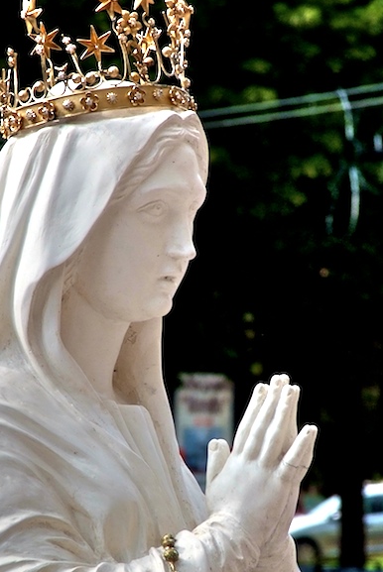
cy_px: 351
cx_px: 157
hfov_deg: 4.6
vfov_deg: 6.9
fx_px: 4744
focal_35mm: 298
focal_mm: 112
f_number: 11
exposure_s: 1/500
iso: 800
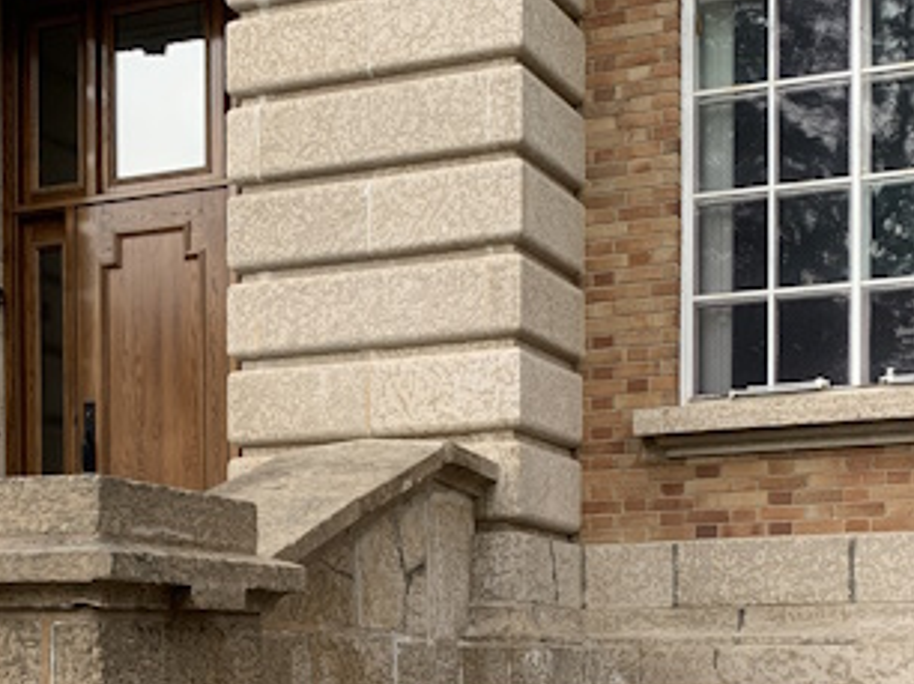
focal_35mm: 68
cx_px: 349
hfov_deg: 28.5
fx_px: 1794
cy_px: 705
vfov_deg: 20.8
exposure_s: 1/122
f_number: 1.8
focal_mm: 4.25
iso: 32
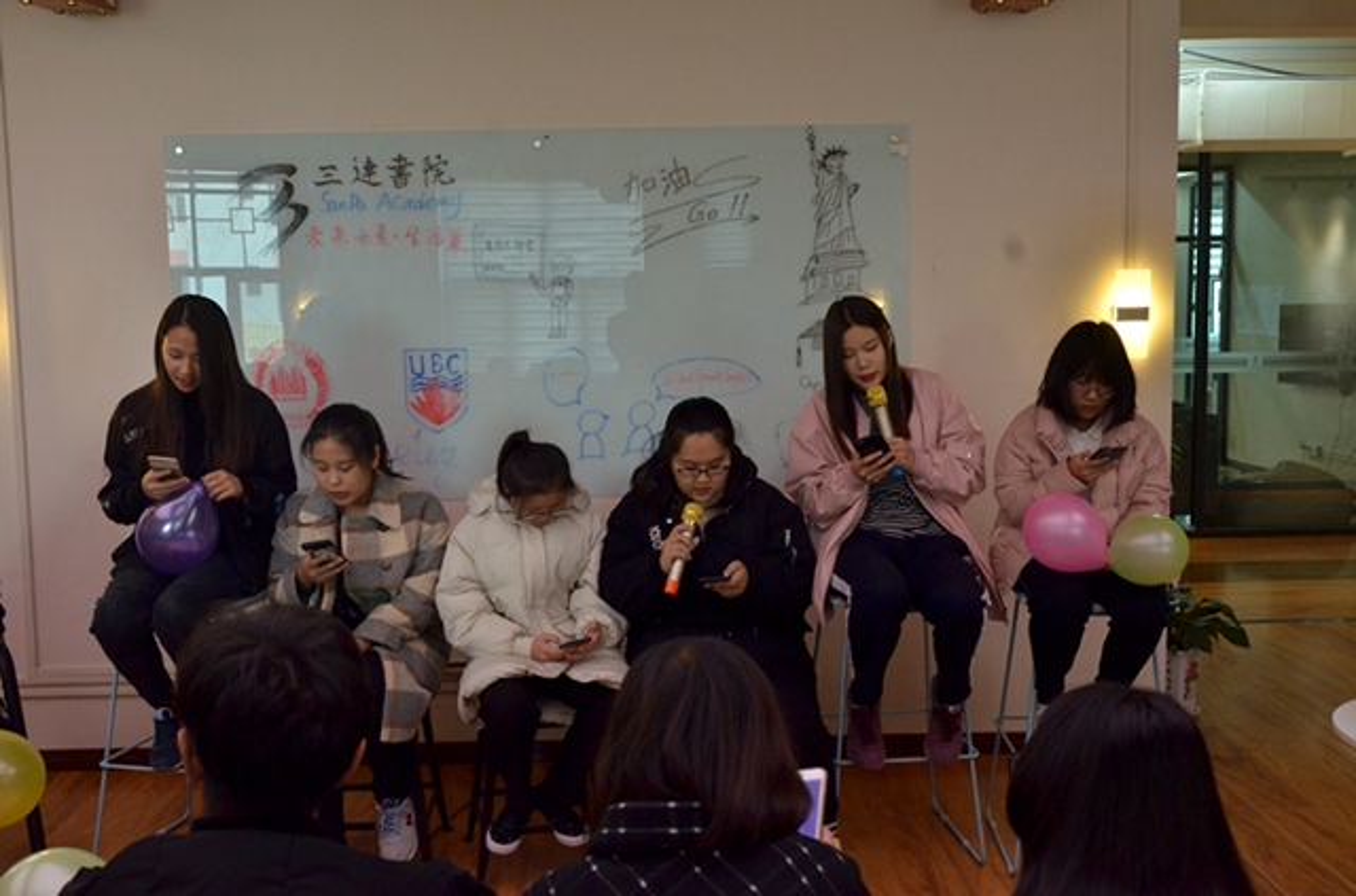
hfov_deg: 53.3
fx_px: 1352
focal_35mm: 36
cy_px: 448
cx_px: 678
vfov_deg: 36.7
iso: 1000
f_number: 6.3
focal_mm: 24
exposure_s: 1/50
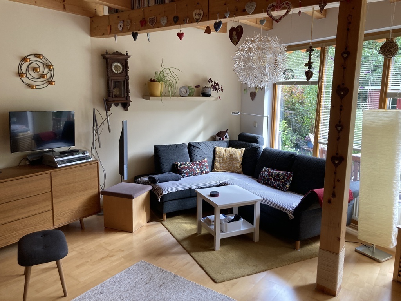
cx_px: 200
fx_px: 324
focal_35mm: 28
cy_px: 150
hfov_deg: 63.4
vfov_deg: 49.7
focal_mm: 3.99
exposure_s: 1/50
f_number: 1.8
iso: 64
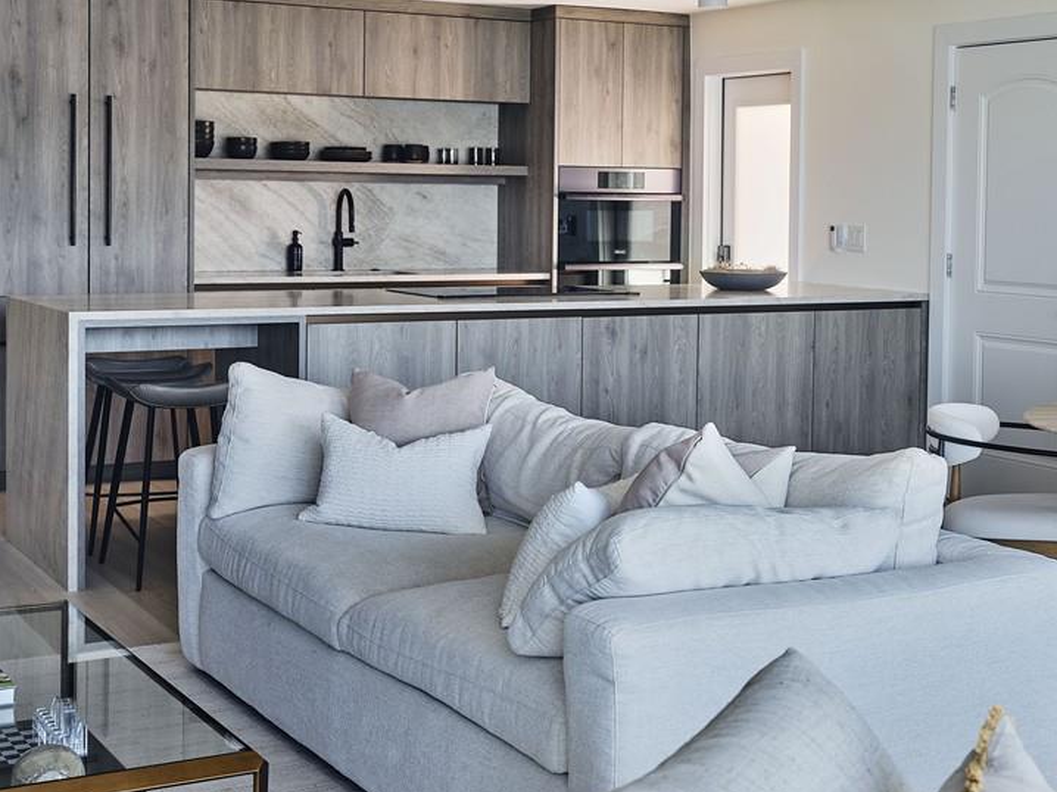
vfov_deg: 25.5
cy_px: 280
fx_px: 1740
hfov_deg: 33.6
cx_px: 657
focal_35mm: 57
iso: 100
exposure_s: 1/6
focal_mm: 50.8
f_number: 7.1
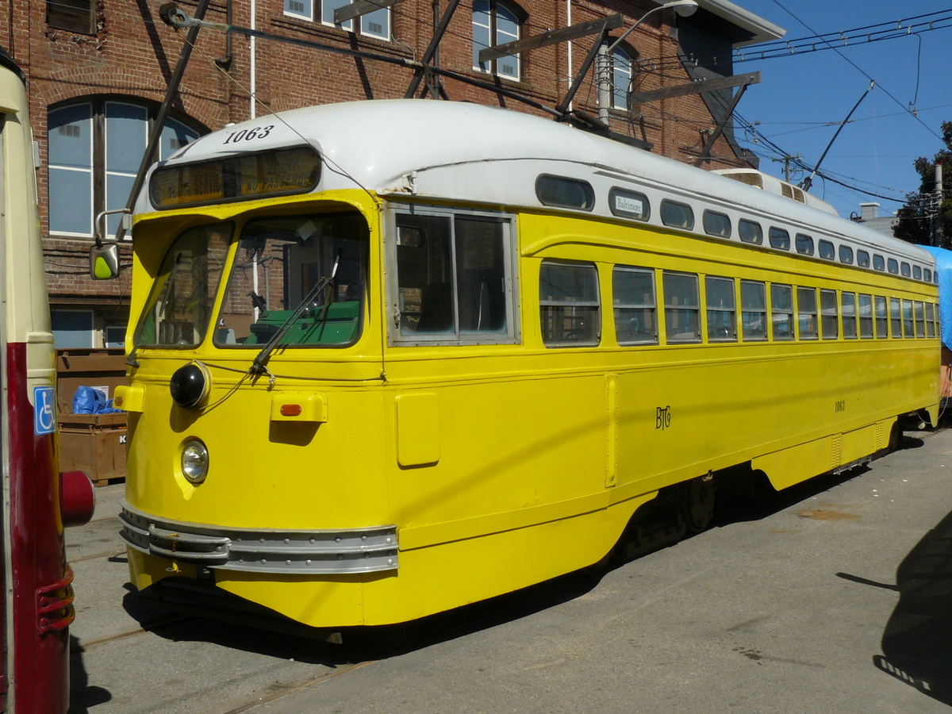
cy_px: 357
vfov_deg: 39.7
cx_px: 476
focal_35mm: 36
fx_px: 990
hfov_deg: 51.4
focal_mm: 6
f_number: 8
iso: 100
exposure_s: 1/400
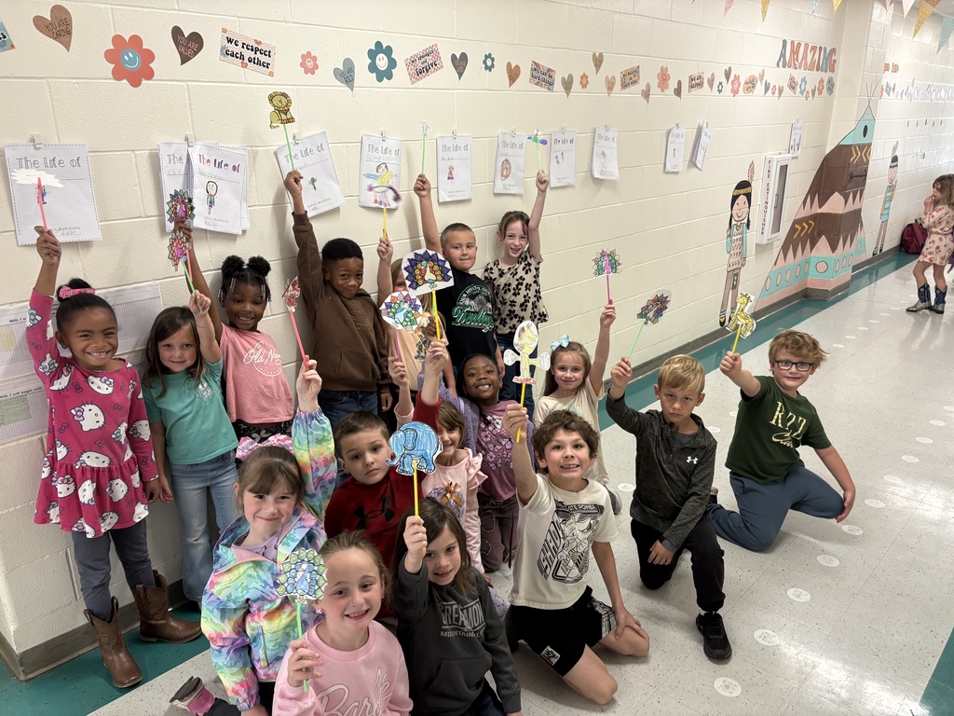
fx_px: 717
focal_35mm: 26
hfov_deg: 67.3
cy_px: 358
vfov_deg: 53.1
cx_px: 477
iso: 160
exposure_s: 1/60
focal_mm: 5.96
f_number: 1.6
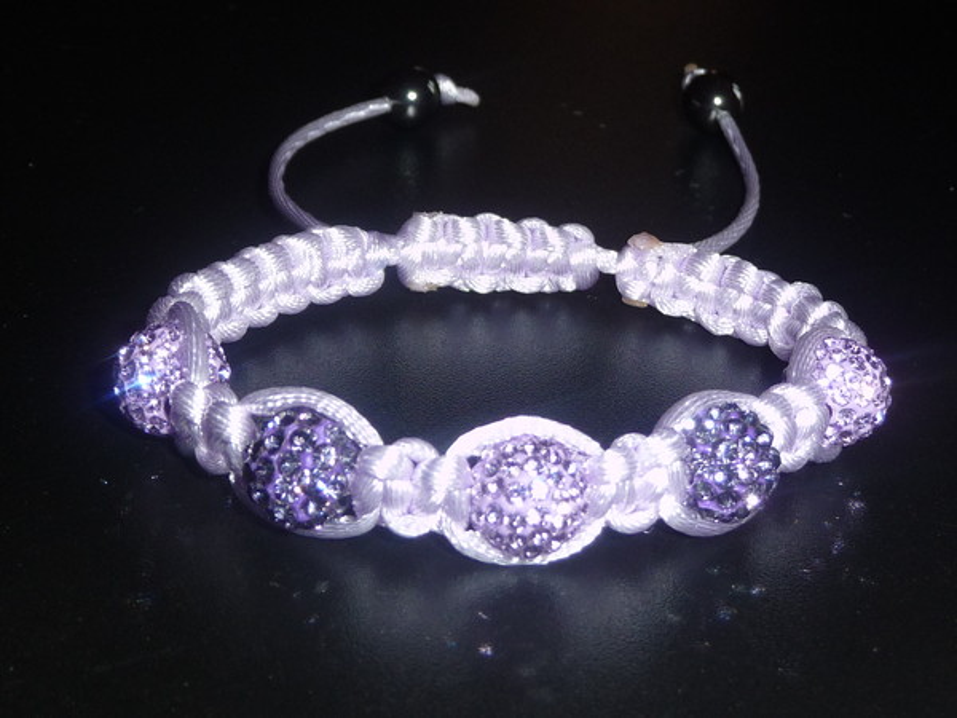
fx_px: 1659
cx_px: 478
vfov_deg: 24.4
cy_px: 359
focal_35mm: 60
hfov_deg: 32.2
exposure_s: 1/30
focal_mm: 6
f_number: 3.7
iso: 100
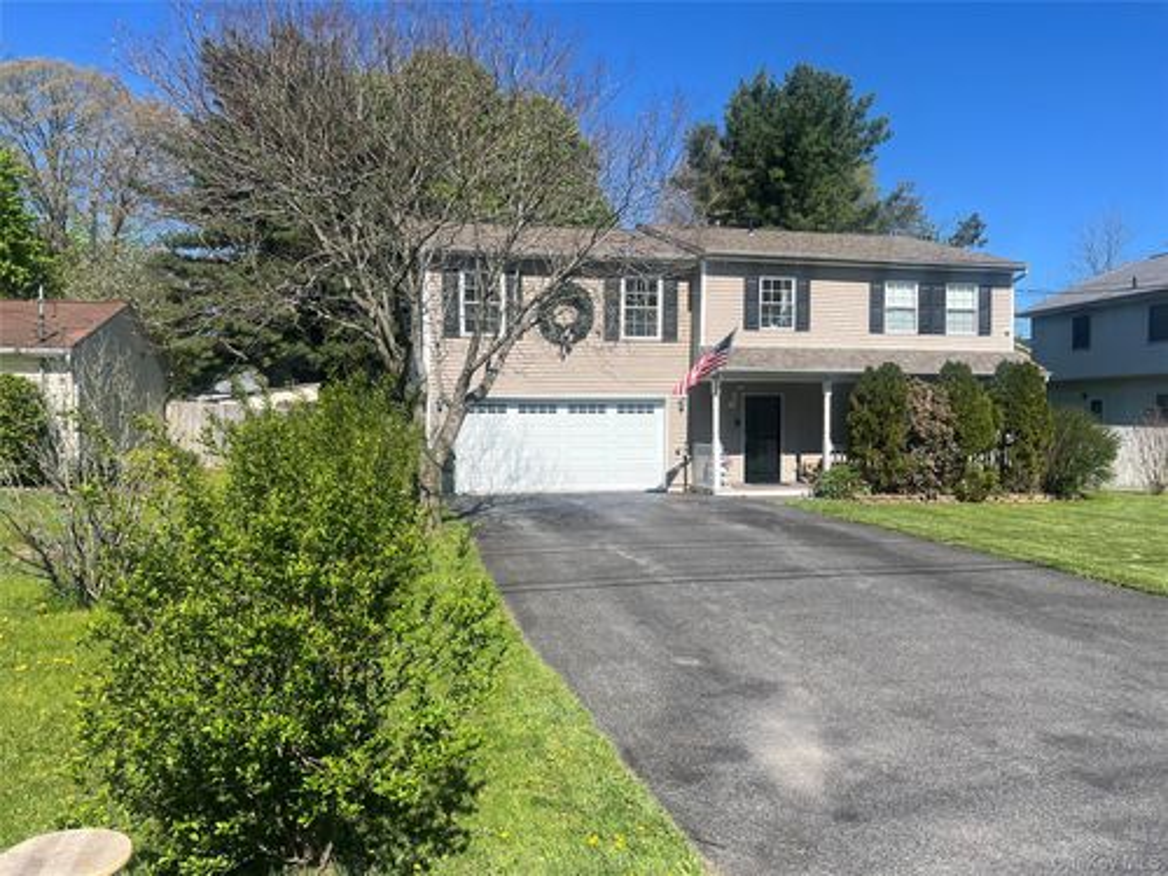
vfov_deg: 53.1
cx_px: 584
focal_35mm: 26
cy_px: 438
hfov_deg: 67.3
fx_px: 877
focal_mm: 5.7
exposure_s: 1/4115
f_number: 1.5
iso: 50
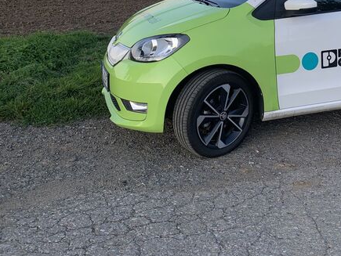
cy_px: 11
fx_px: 503
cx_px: 270
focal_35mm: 51
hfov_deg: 36.3
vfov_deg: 27.3
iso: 25
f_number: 1.8
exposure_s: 1/442
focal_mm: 4.25
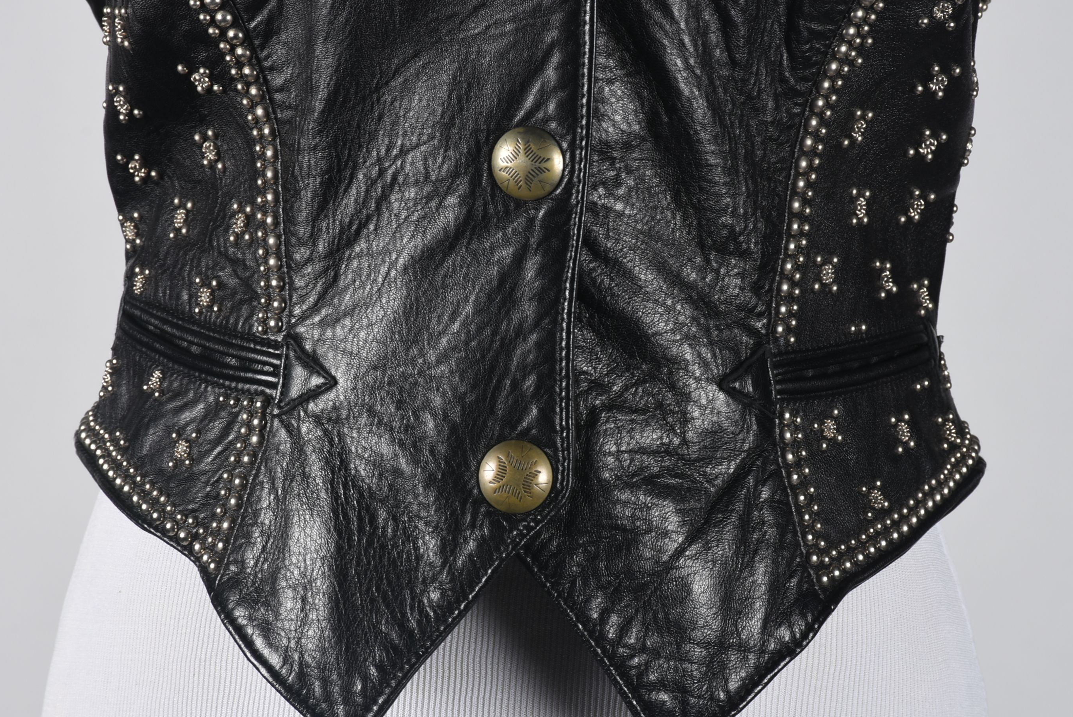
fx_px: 6890
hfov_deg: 8.9
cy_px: 360
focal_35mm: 231
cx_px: 570
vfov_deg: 6.0
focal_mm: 140
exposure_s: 1/125
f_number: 14
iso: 200
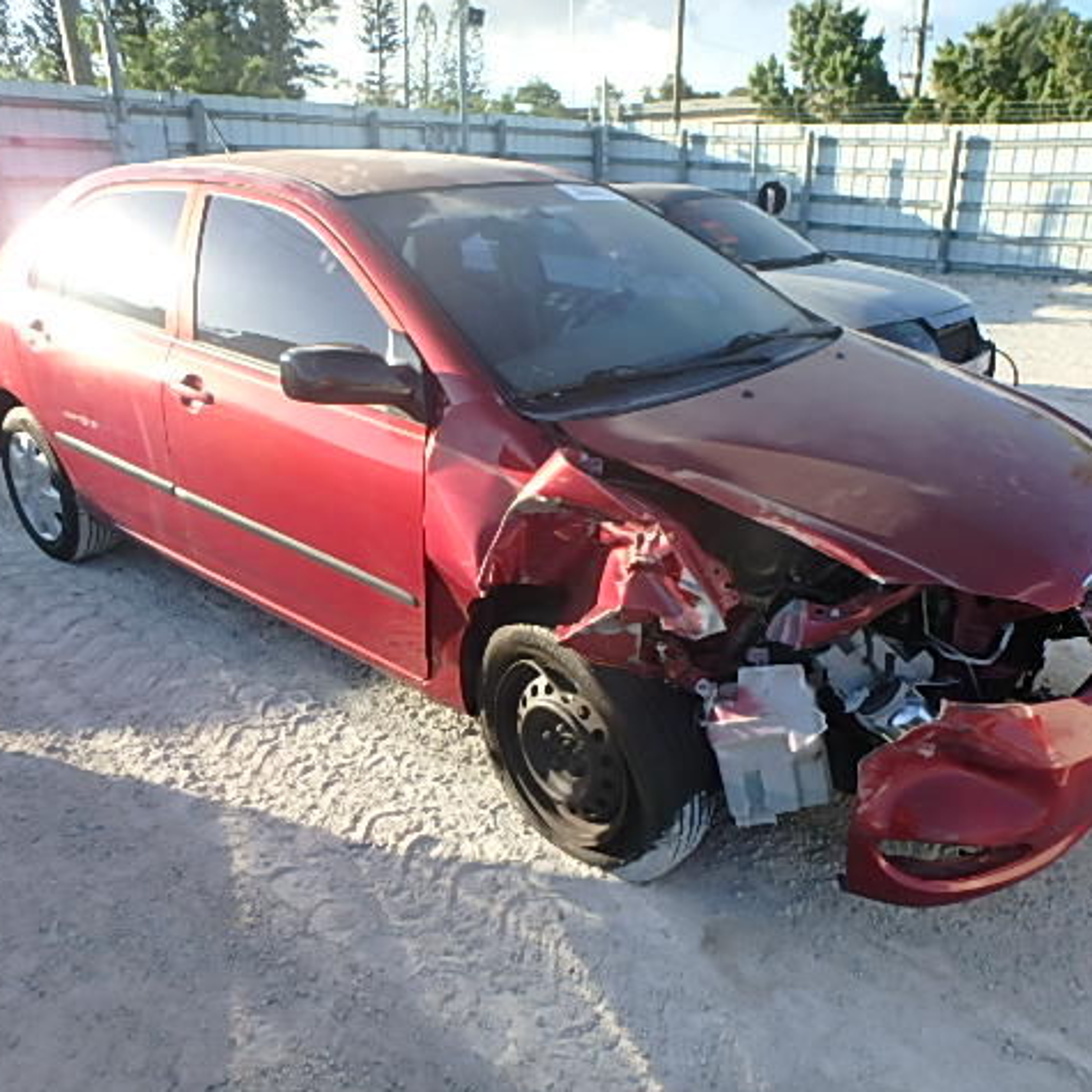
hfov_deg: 62.8
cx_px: 591
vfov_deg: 62.9
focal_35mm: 25
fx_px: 892
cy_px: 549
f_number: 3.5
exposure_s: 1/320
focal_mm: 3.7
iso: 125
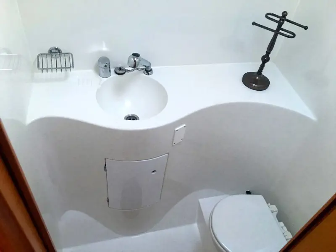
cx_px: 168
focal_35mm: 29
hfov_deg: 61.7
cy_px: 126
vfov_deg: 48.2
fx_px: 281
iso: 100
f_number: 2.2
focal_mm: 4.15
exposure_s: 1/15
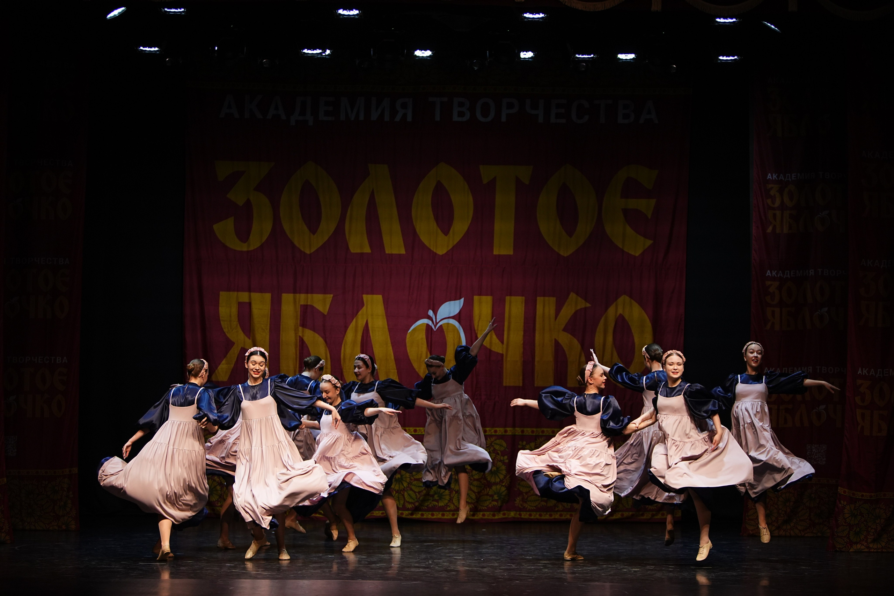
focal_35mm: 78
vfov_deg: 17.5
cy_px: 298
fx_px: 1937
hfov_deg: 26.0
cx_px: 447
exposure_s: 1/400
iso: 1250
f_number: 2.8
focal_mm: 78
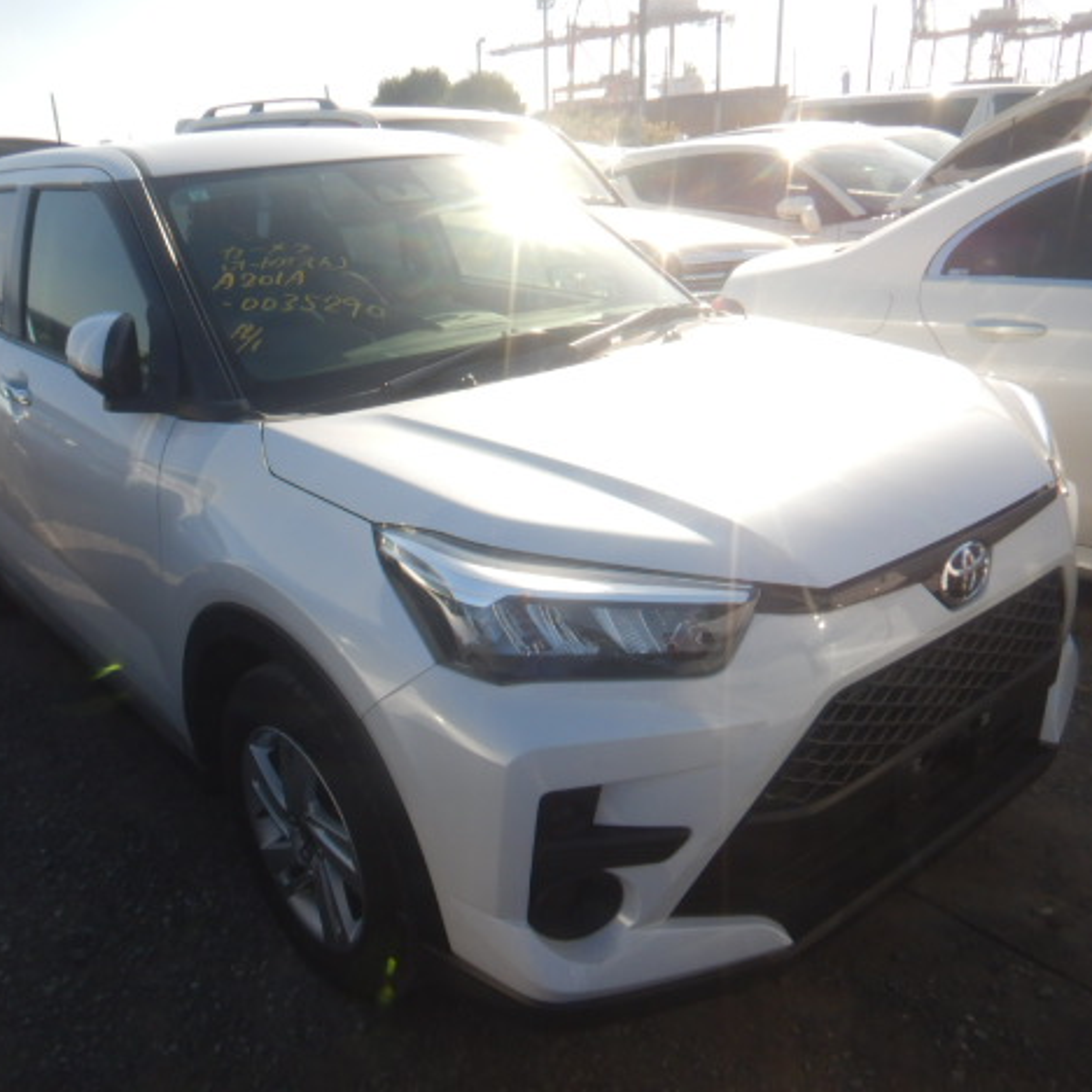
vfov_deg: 55.6
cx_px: 455
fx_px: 1035
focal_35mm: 29
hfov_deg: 55.3
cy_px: 551
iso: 125
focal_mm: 4.3
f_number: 2.8
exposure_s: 1/400
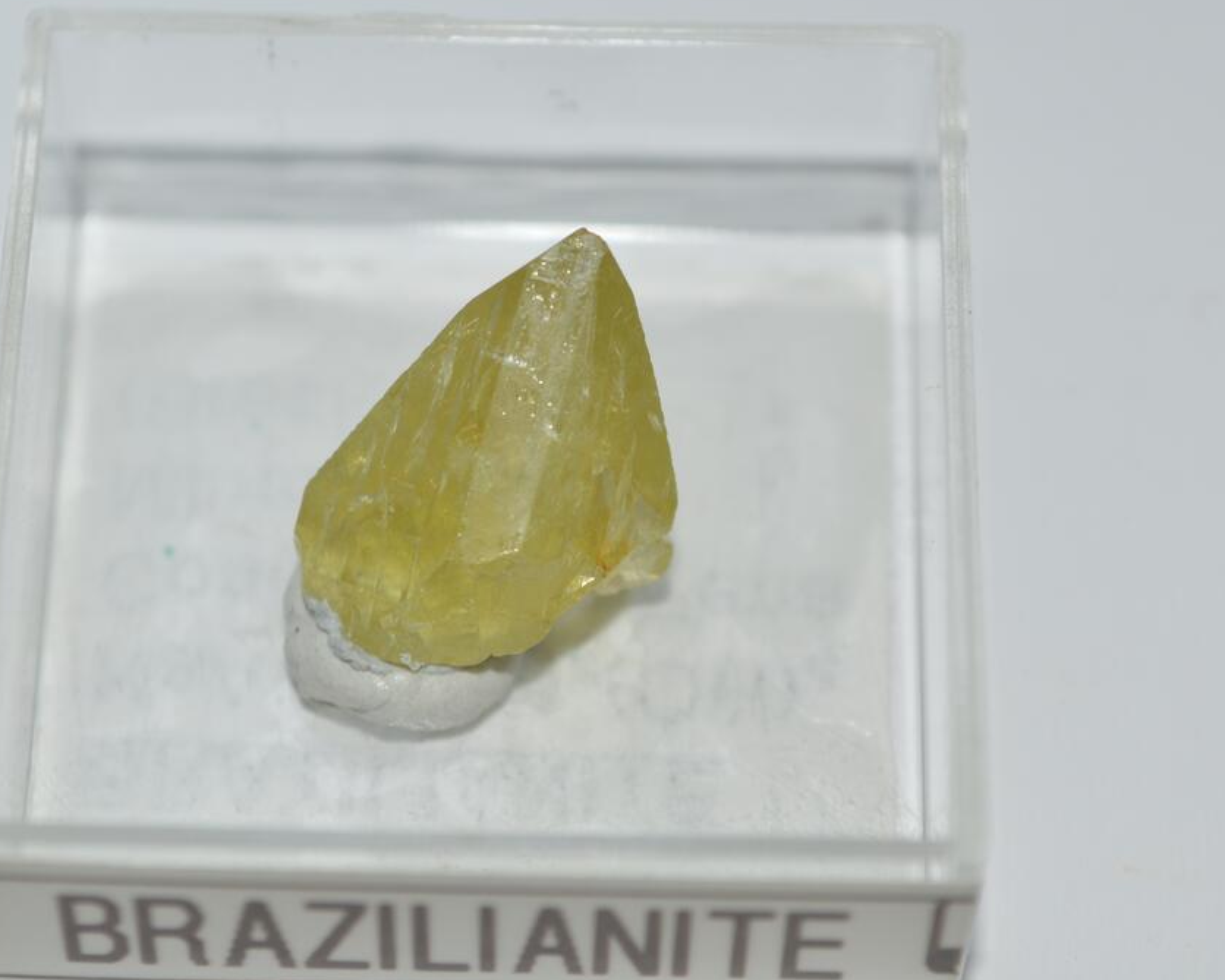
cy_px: 423
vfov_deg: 13.3
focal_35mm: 116
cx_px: 574
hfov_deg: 16.6
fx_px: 4195
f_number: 8
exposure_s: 1/60
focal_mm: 55
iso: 100
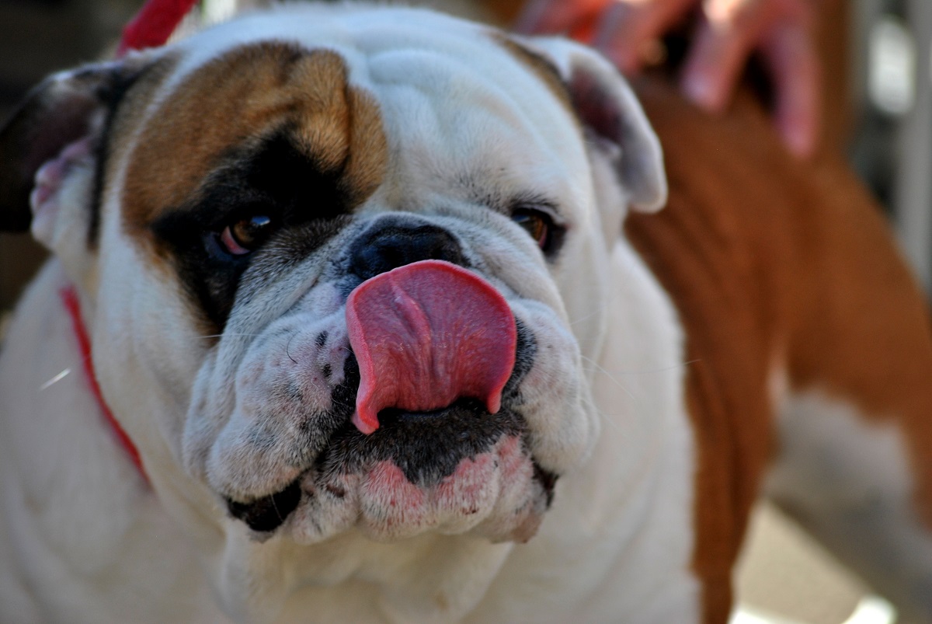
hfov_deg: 9.1
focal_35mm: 225
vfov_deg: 6.1
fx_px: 5831
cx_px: 466
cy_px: 312
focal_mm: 150
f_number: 4.5
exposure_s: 1/500
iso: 220
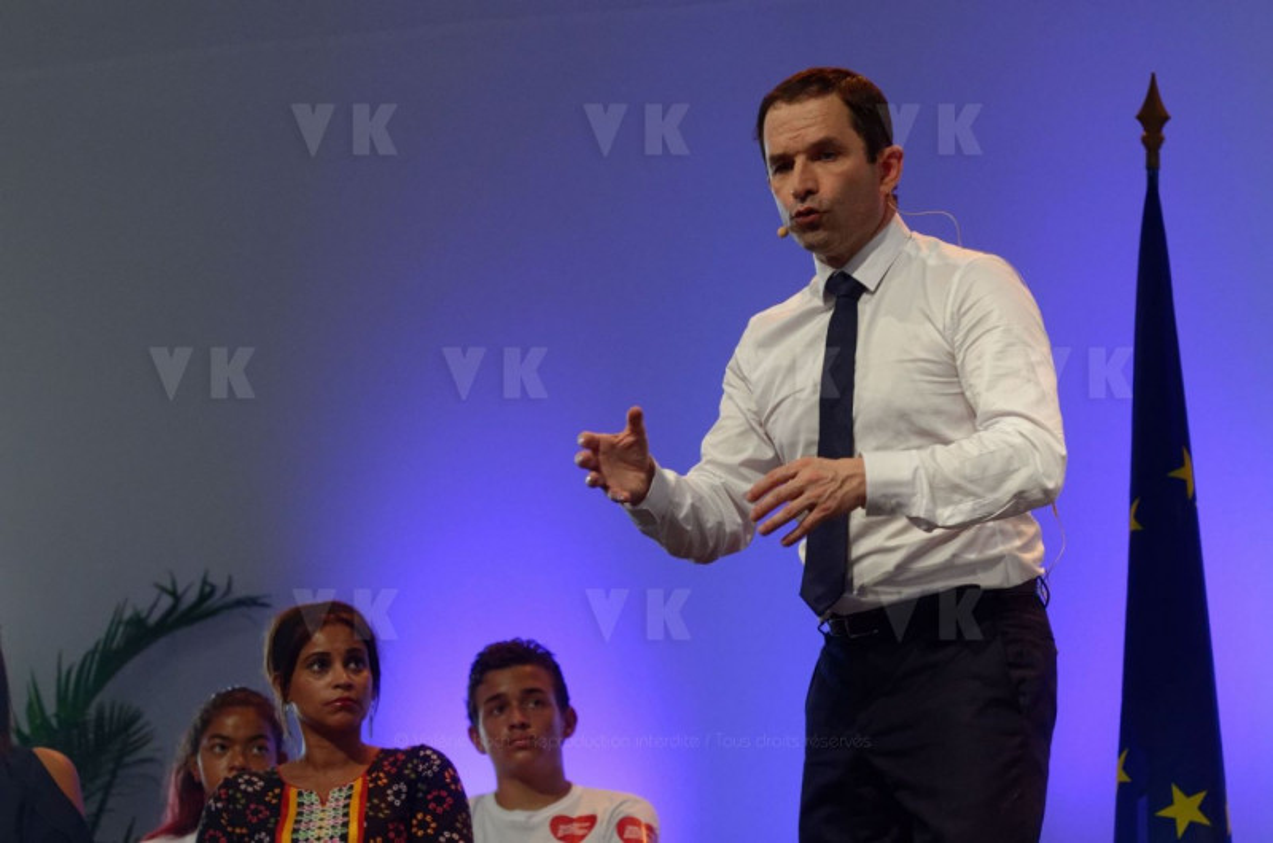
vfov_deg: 9.1
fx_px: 5294
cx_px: 636
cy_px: 422
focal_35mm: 150
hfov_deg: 13.7
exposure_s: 1/320
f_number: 5.6
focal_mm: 100
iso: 1000
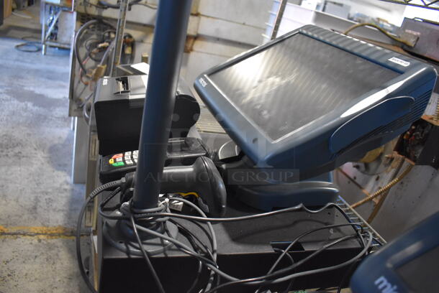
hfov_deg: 67.3
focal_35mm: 27
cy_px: 146
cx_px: 220
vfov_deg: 48.0
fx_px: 330
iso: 3200
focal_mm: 18
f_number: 3.5
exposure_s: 1/125
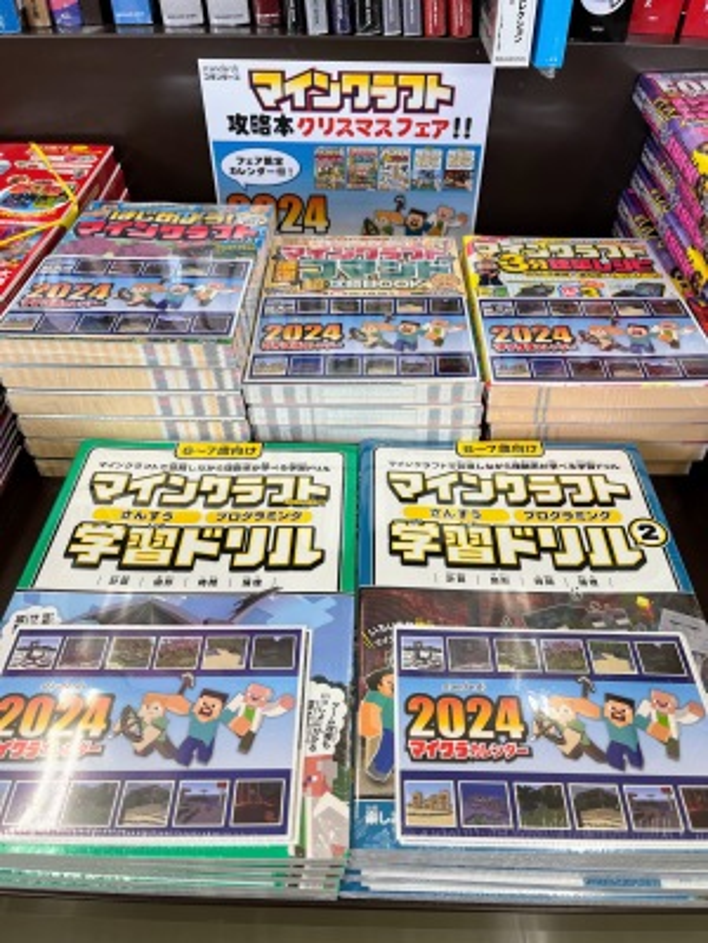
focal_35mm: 26
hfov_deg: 53.1
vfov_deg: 67.3
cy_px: 472
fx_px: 709
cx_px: 354
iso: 40
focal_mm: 5.1
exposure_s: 1/100
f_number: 1.6
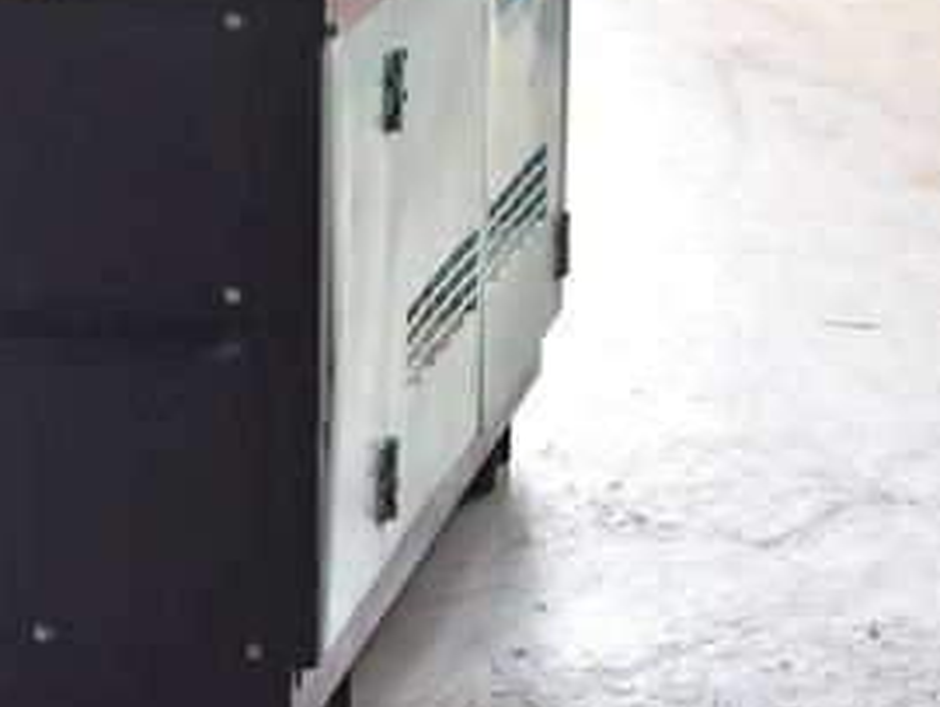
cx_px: 191
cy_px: 251
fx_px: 3992
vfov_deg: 10.1
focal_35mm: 147
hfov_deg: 13.4
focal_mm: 55
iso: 1250
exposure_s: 1/160
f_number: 6.3
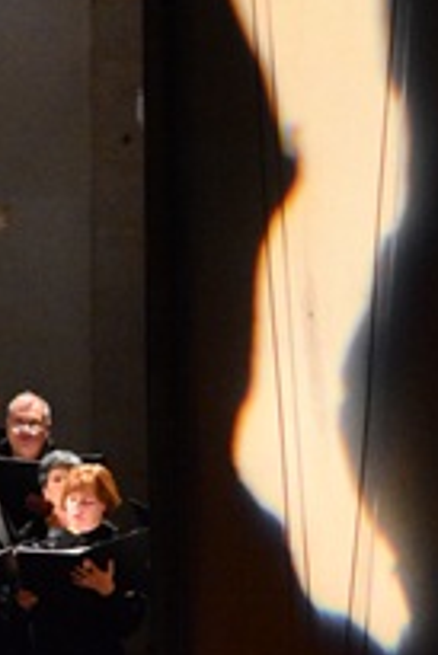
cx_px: 190
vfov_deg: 9.3
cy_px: -86
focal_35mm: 220
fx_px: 4008
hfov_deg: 6.3
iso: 5000
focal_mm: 50
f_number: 2.2
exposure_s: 1/60
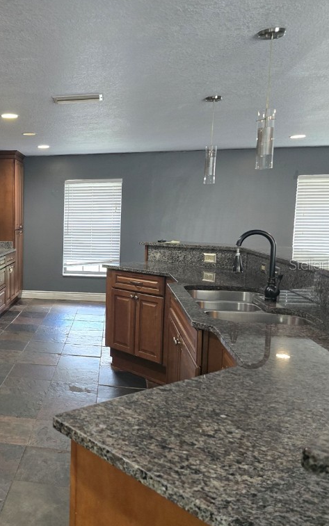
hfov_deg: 34.7
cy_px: 264
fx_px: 474
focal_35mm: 33
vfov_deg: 58.1
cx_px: -1
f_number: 1.7
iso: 1000
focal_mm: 6.3
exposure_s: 1/120
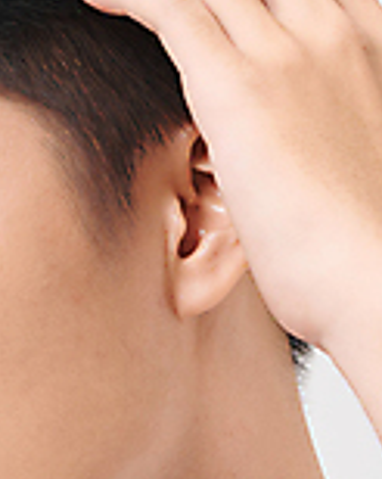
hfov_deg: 4.0
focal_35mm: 384
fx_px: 5432
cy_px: 351
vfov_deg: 5.0
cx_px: 22
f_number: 6.3
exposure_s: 1/160
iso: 200
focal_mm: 105
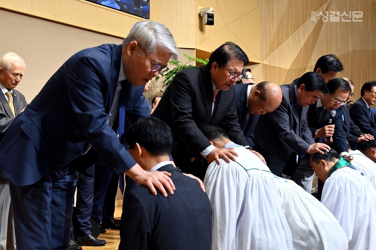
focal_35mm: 50
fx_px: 517
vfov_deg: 27.2
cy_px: 125
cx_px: 188
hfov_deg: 40.0
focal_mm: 33
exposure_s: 1/125
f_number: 5
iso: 1400
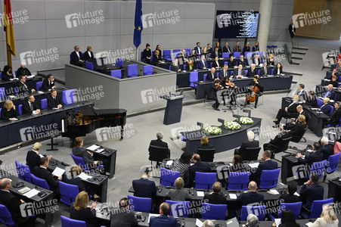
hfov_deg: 46.4
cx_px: 170
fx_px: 398
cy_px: 114
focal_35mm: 42
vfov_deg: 31.8
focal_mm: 42
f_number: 4
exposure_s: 1/400
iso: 6400
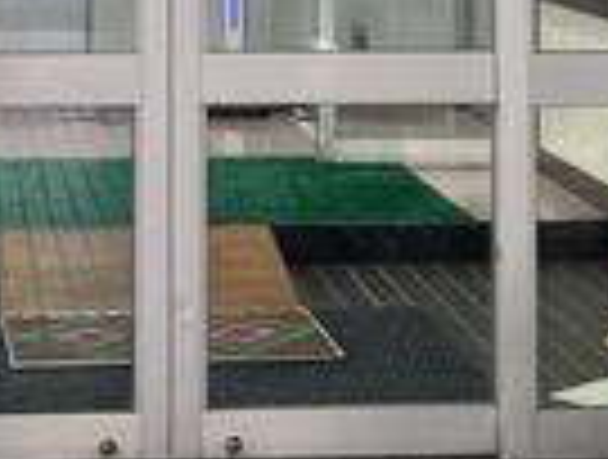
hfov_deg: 15.8
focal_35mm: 124
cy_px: -158
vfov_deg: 11.6
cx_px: 149
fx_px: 2184
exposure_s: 1/121
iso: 50
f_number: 1.8
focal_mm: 3.99
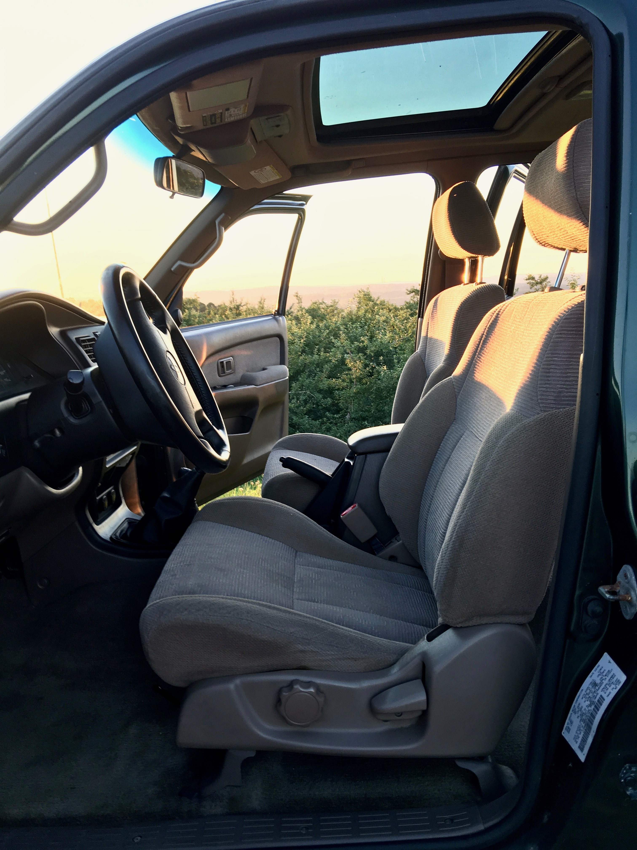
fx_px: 712
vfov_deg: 61.7
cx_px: 318
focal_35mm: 29
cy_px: 425
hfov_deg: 48.2
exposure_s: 1/60
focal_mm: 4.15
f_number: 2.2
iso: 25
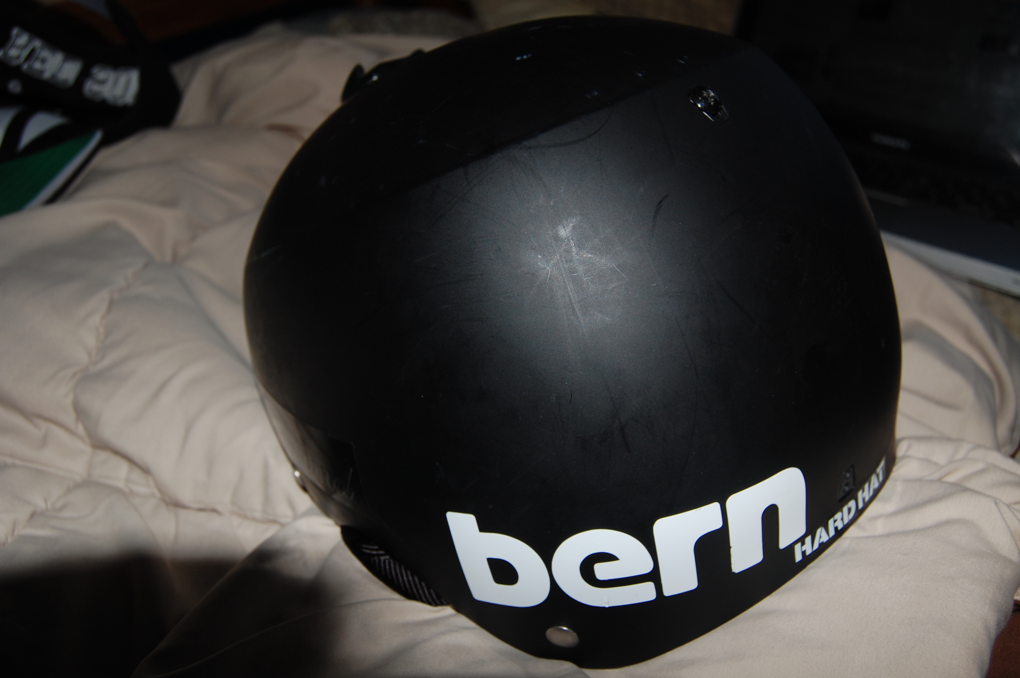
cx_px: 510
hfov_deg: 57.3
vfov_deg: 39.9
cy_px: 339
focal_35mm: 33
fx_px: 934
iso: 200
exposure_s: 1/125
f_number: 5.6
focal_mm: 22
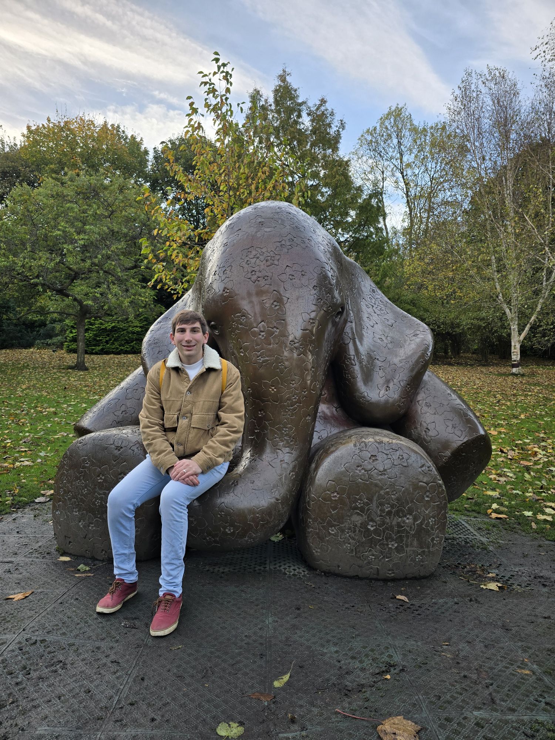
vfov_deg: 73.9
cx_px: 278
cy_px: 370
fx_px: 492
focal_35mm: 23
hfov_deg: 58.9
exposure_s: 1/189
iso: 12
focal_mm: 6.3
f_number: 1.7
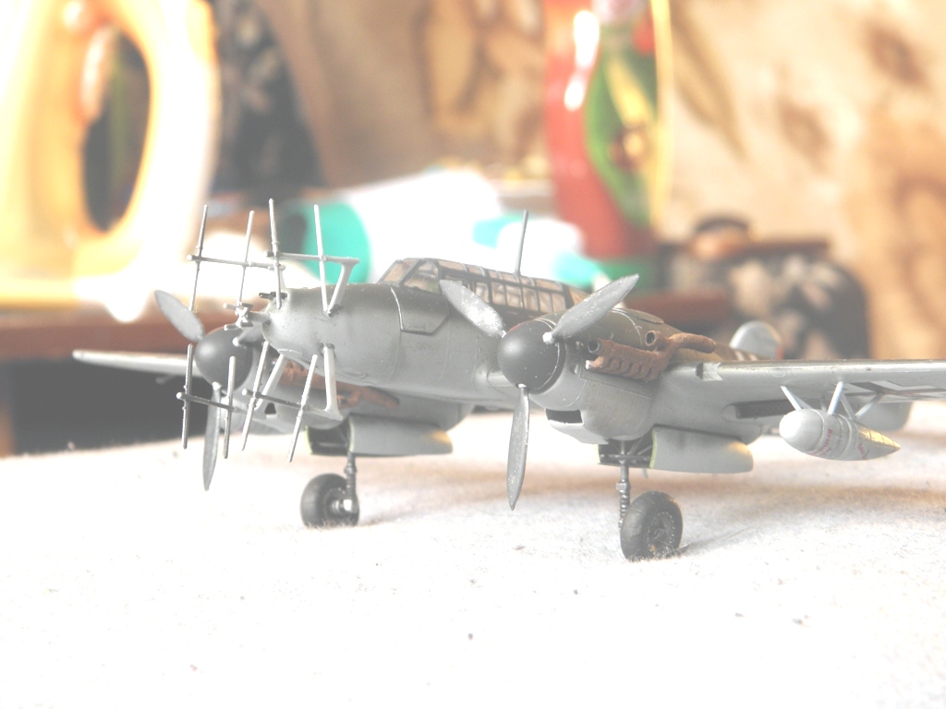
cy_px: 354
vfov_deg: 18.4
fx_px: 2186
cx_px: 473
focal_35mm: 80
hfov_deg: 24.4
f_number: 4.4
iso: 100
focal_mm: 14.3
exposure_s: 1/2
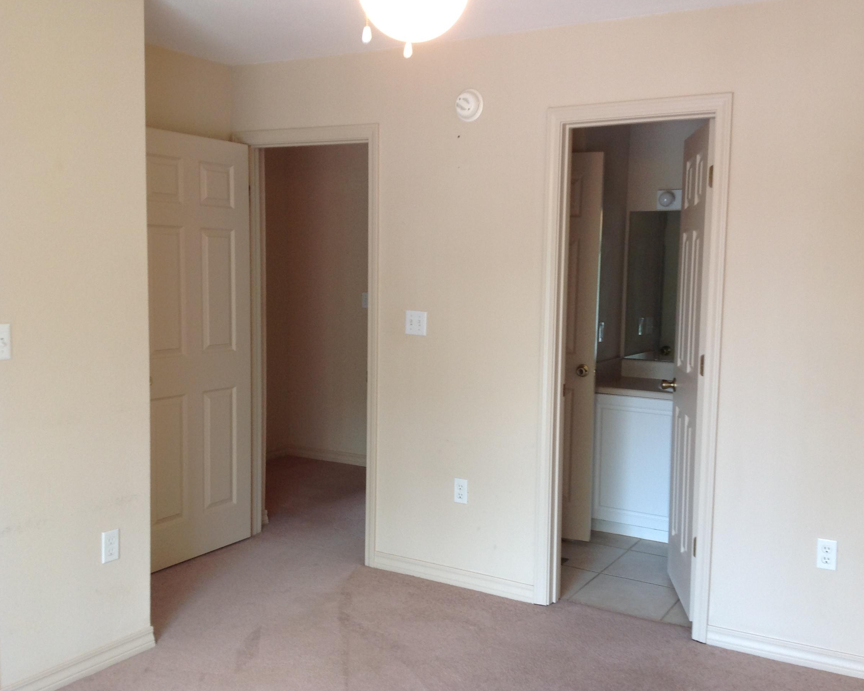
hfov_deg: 49.0
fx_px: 946
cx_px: 461
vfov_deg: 40.1
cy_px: 346
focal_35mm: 37
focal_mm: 4.28
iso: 64
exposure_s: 1/15
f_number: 2.4
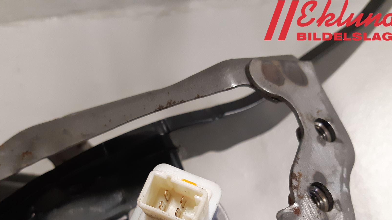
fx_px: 374
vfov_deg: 31.7
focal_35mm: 36
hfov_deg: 55.0
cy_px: 186
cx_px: 164
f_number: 1.7
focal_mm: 3.93
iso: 250
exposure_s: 1/50
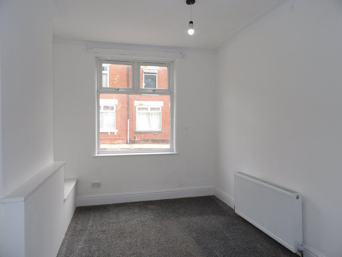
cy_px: 128
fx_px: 237
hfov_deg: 71.6
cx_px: 171
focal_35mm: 24
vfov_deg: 56.8
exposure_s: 1/140
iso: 100
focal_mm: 4.3
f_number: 3.2
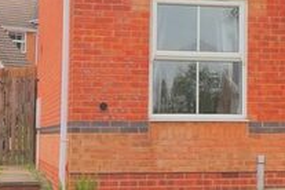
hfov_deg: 18.9
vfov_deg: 12.8
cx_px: 242
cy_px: 29
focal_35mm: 107
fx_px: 845
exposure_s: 1/100
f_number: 8
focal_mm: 21
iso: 100
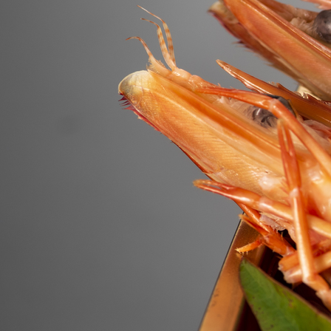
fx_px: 4306
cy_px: 174
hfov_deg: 4.3
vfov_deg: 4.4
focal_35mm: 398
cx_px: 726
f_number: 8
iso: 50
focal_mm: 105
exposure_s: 1/125
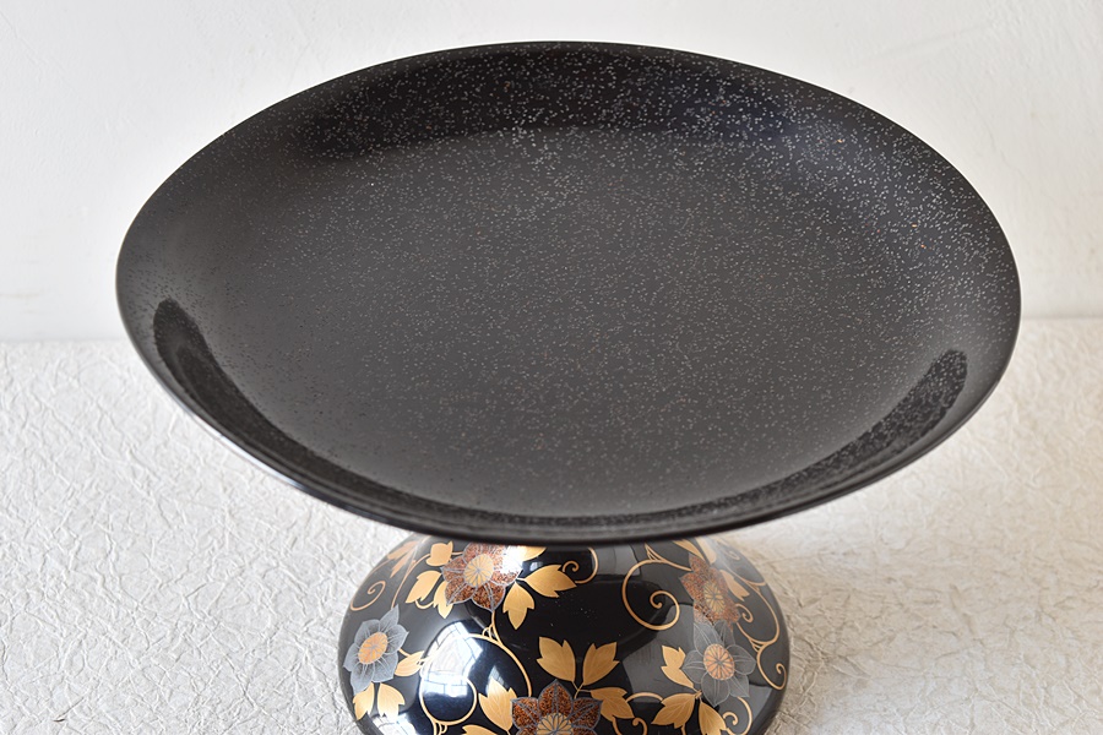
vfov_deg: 16.6
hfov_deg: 24.6
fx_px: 2528
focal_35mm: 82
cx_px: 552
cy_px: 368
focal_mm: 55
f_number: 5.6
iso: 200
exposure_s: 1/2.5
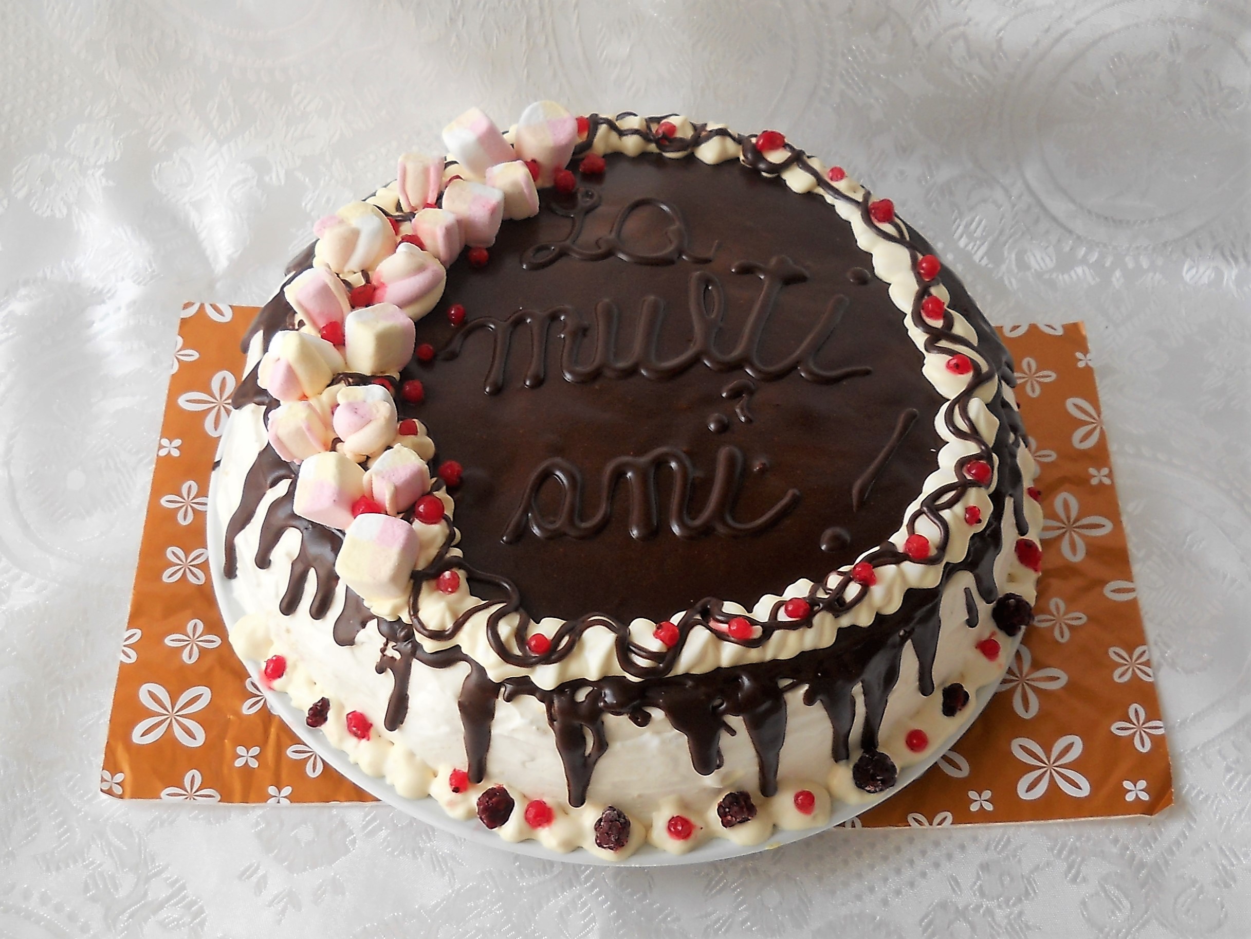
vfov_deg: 35.1
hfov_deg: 45.8
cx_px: 626
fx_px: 1482
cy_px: 470
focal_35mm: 41
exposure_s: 1/80
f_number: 3.1
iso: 80
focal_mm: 6.72
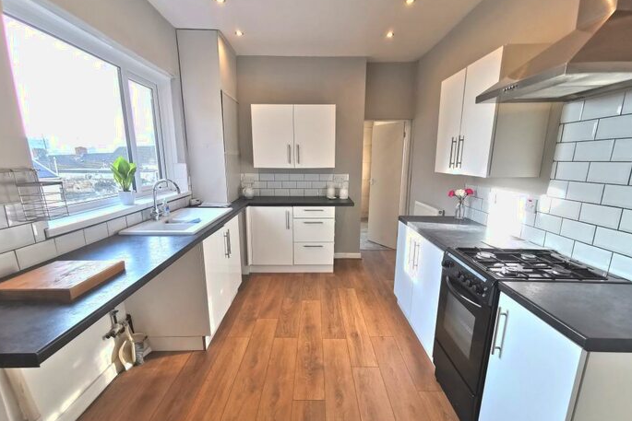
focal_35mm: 17
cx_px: 318
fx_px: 298
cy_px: 228
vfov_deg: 70.3
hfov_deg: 93.3
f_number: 2.2
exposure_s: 1/99.9
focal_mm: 2.35
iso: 50
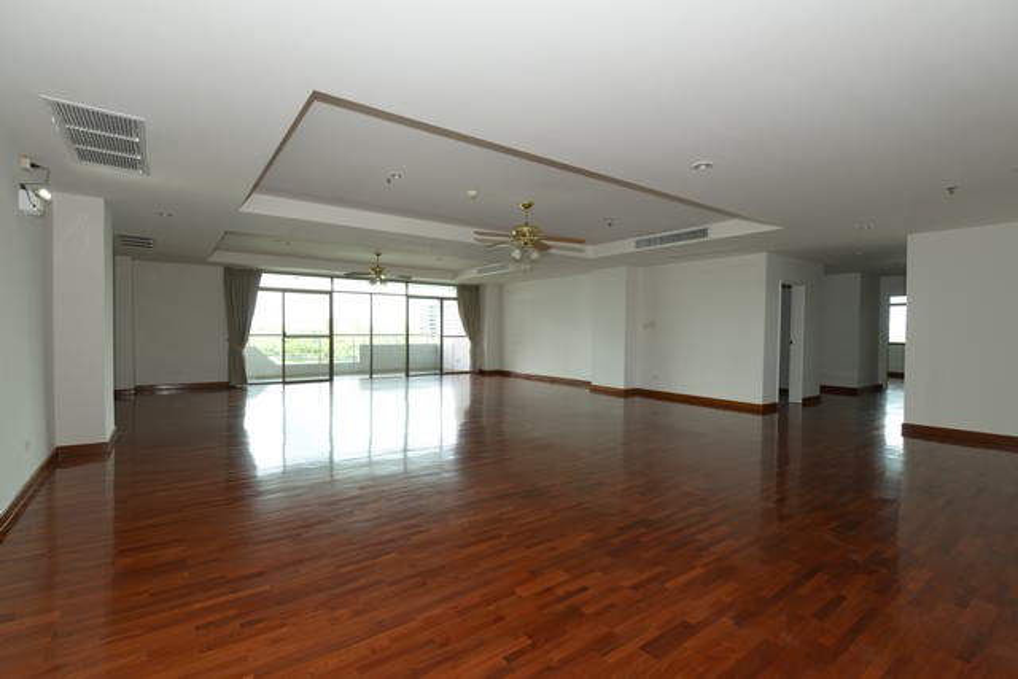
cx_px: 509
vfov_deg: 70.5
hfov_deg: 93.3
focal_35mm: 17
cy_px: 340
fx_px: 481
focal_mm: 17
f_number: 7.1
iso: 800
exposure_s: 1/60
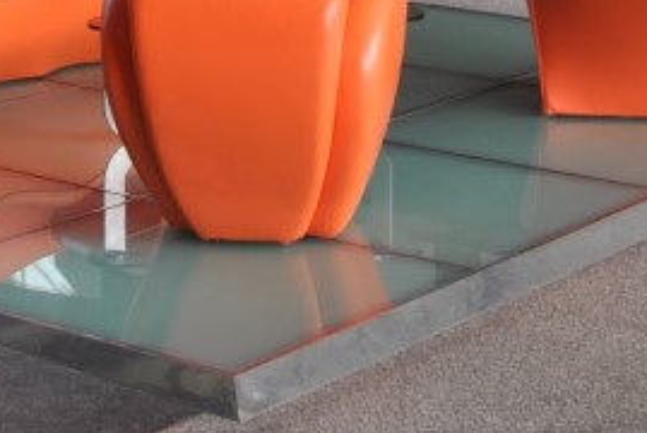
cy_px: -277
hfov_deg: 15.9
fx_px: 2303
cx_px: 194
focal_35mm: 128
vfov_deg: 10.3
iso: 200
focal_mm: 20
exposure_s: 1/40
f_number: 3.5
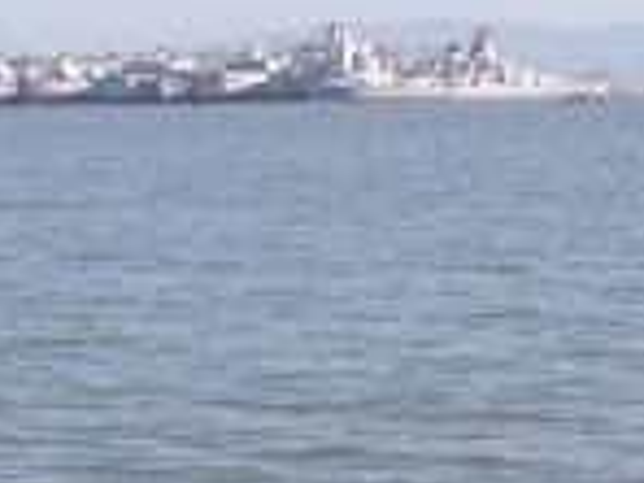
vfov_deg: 7.2
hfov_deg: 9.6
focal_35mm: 206
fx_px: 3832
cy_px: 104
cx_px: 331
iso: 50
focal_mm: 6.3
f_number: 5.6
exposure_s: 1/320
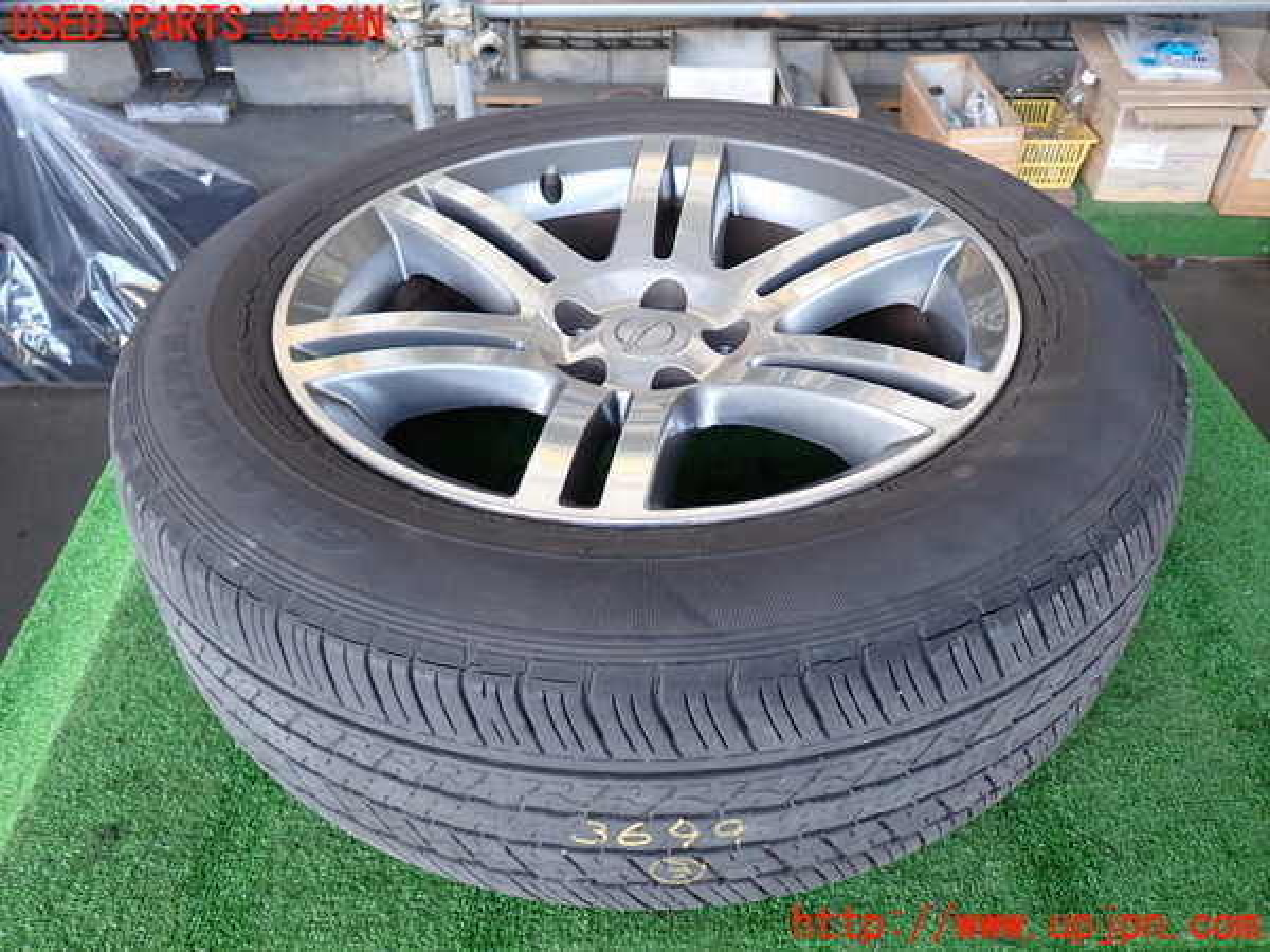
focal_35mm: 30
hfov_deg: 60.0
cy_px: 476
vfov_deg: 46.8
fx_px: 1101
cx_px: 635
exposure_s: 1/50
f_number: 2.3
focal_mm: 5.4
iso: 200
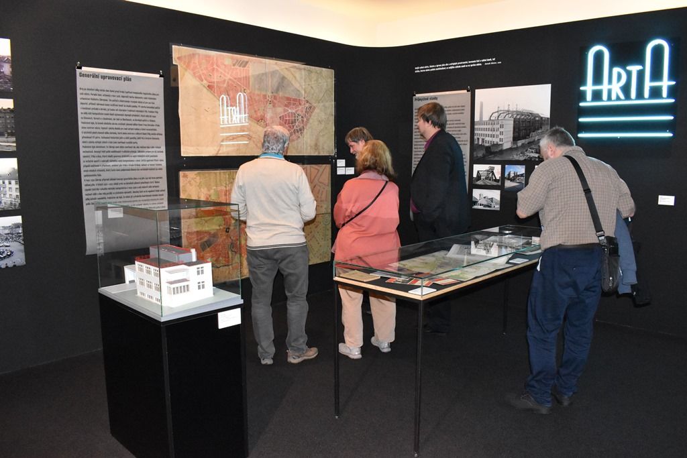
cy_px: 229
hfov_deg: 67.4
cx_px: 344
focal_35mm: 27
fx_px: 515
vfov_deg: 47.9
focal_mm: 18
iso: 6400
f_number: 8
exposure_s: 1/60
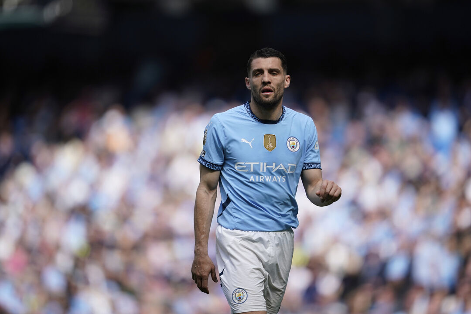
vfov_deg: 3.4
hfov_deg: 5.2
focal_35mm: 400
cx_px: 236
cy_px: 157
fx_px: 5233
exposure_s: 1/4000
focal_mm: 400
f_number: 2.8
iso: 500
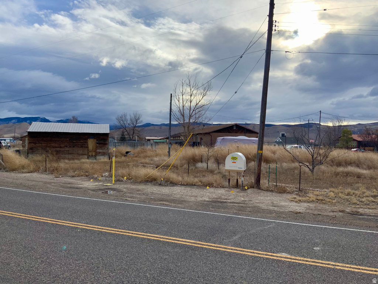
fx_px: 317
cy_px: 142
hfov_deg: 61.7
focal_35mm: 29
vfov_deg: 48.2
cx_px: 189
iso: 20
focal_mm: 3
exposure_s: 1/2427
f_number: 1.8
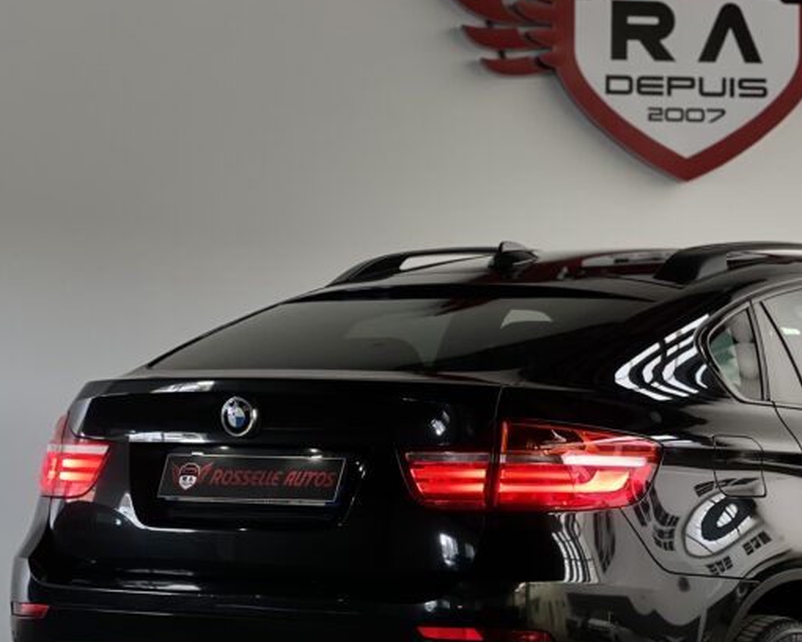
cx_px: 626
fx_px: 2801
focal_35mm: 118
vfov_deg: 13.1
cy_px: 423
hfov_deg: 16.2
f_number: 2.8
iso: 200
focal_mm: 9
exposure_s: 1/40
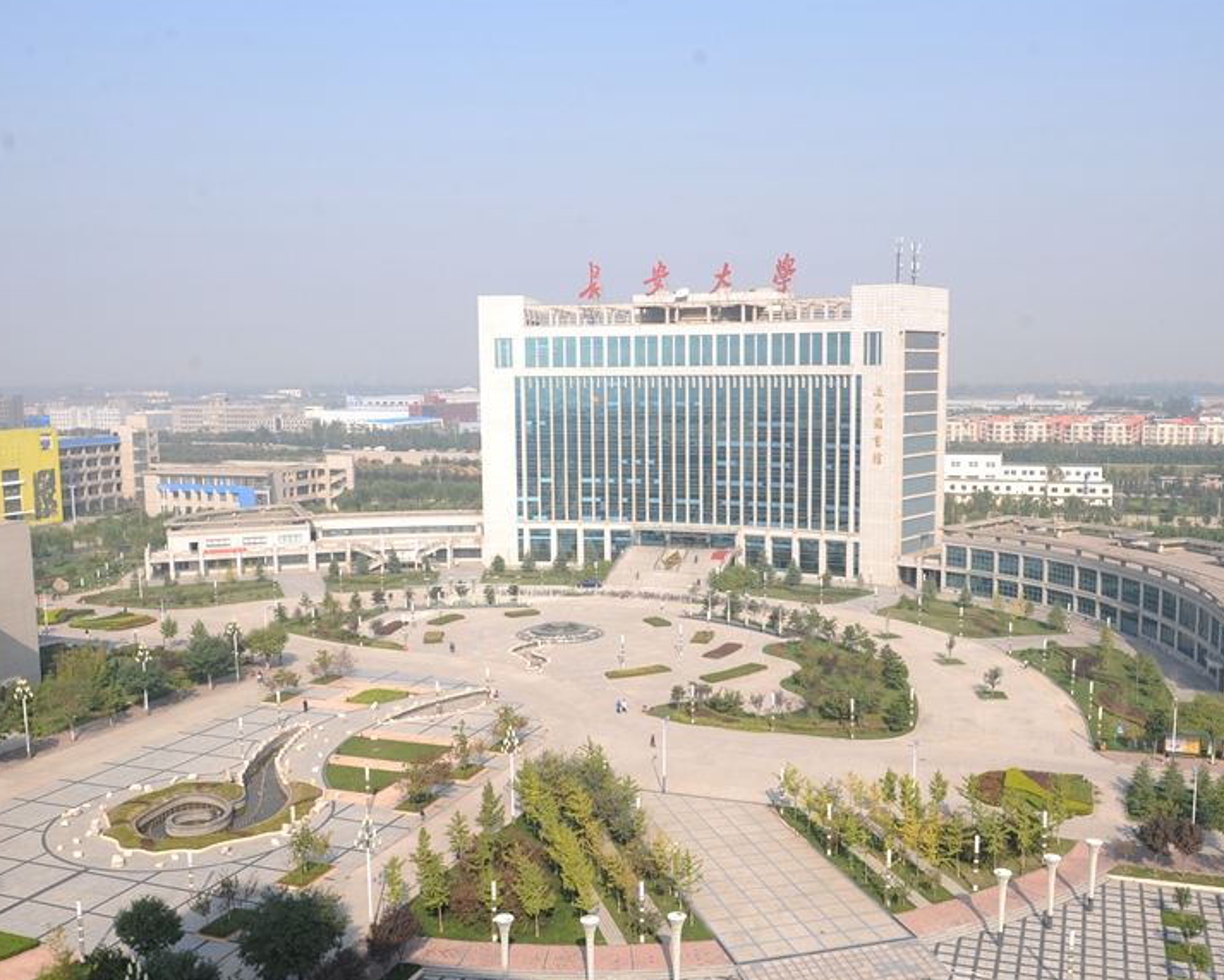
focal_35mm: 35
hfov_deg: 51.5
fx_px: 1268
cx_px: 642
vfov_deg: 42.2
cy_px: 533
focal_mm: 26
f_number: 8
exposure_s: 1/250
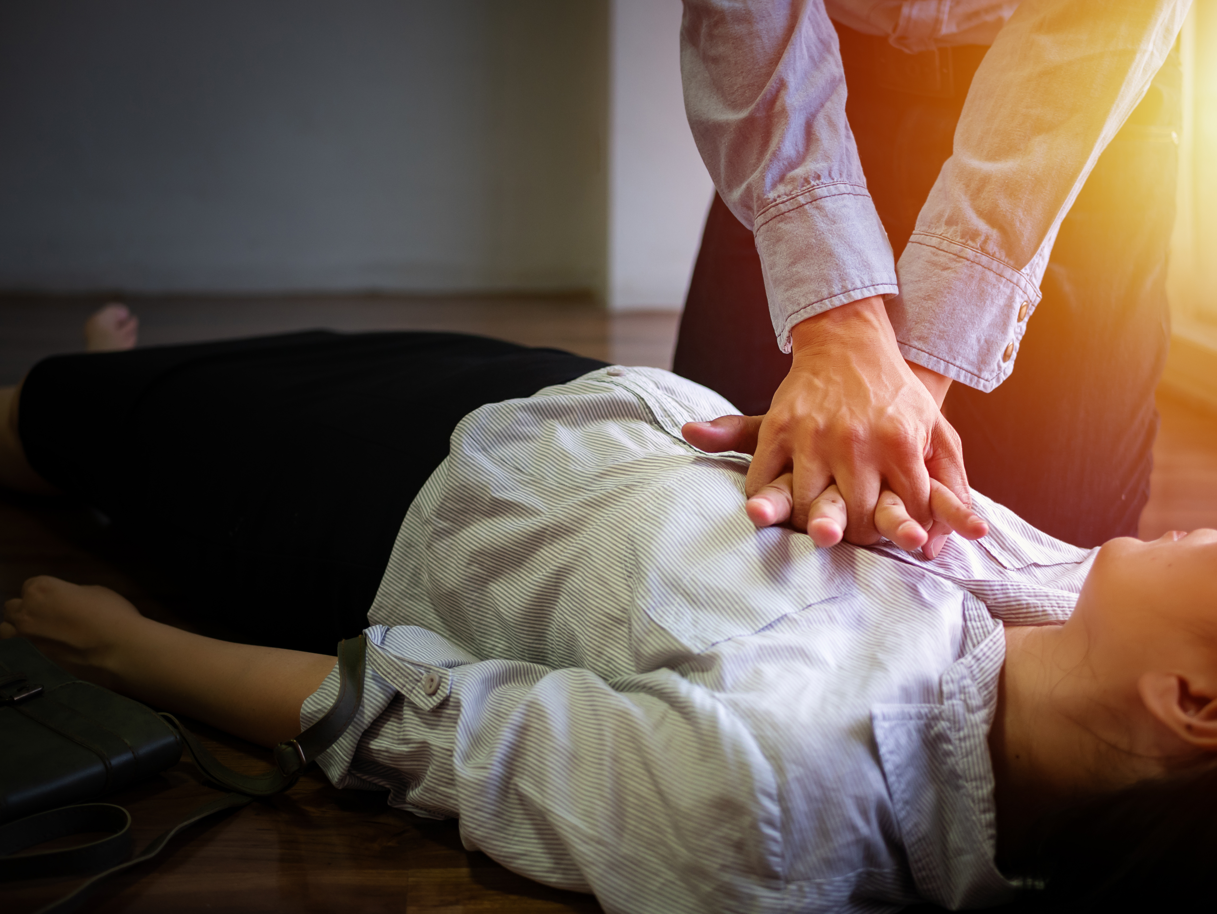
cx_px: 608
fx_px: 1899
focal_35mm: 54
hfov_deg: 35.5
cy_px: 457
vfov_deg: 27.1
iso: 320
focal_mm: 25
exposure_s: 1/25
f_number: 1.7
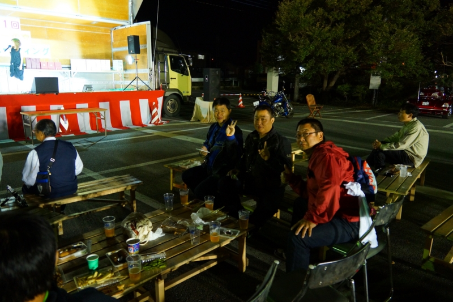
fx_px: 340
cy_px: 151
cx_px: 226
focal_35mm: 27
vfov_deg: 47.9
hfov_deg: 67.4
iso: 1600
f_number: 3.5
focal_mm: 18
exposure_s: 1/20
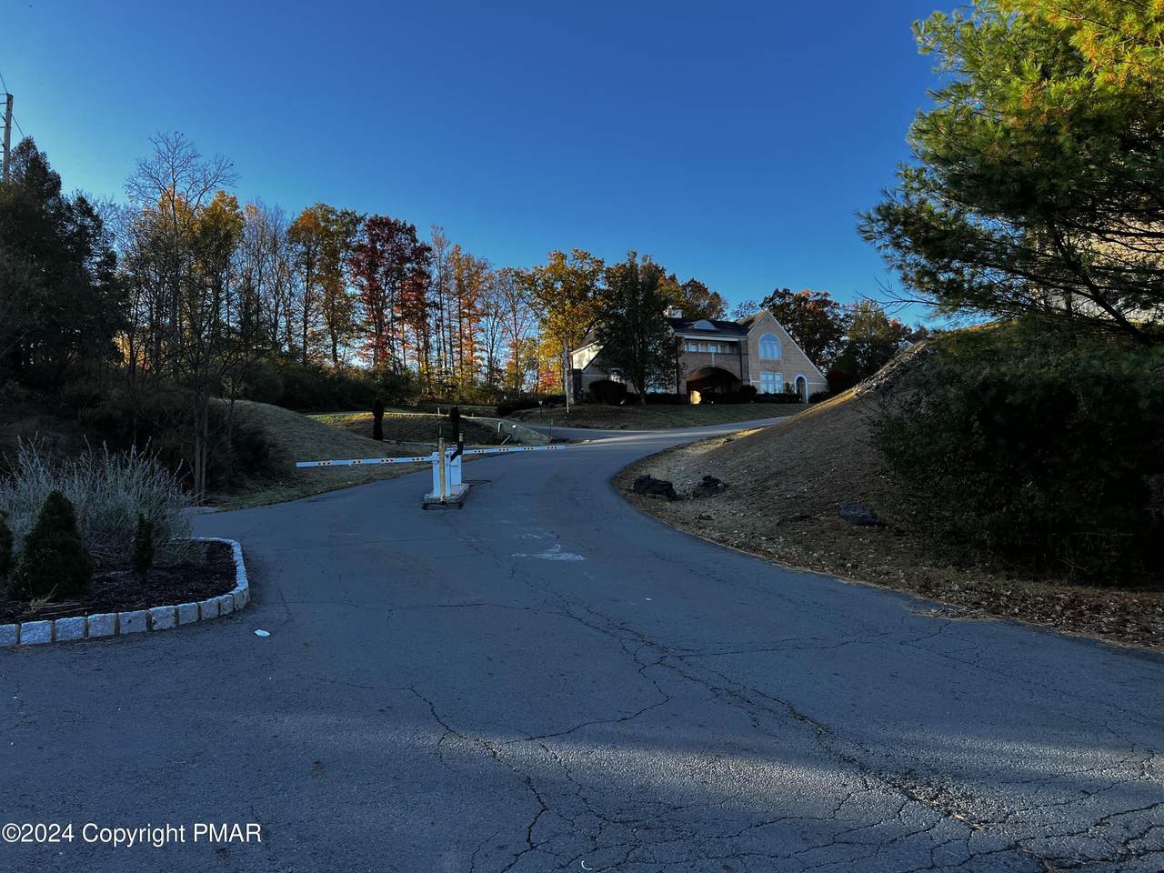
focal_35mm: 26
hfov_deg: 67.3
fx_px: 874
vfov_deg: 53.1
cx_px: 582
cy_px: 436
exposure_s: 1/1079
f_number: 1.5
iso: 50
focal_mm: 5.7
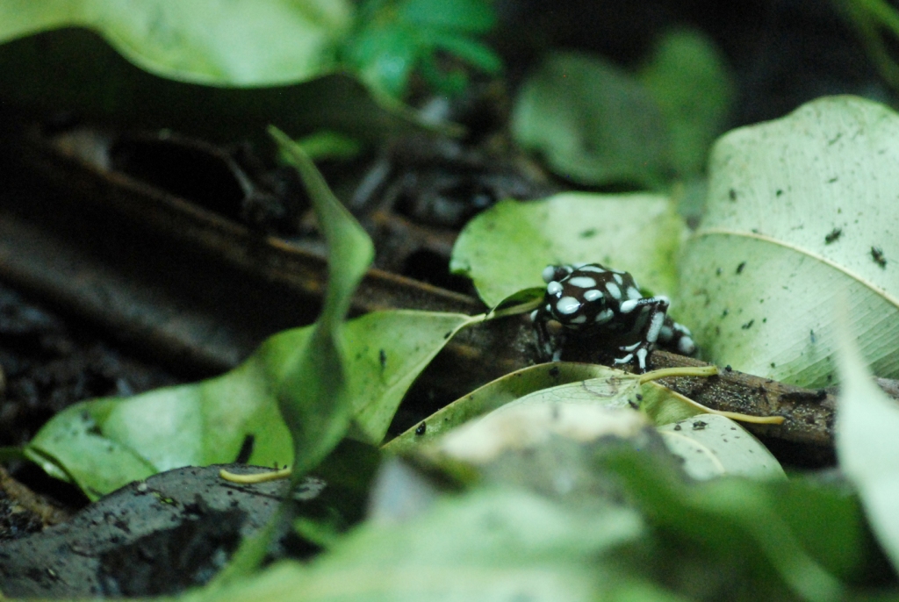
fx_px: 5627
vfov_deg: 6.1
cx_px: 450
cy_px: 301
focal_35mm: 225
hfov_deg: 9.1
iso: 1600
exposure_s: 1/160
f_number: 4.5
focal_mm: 150
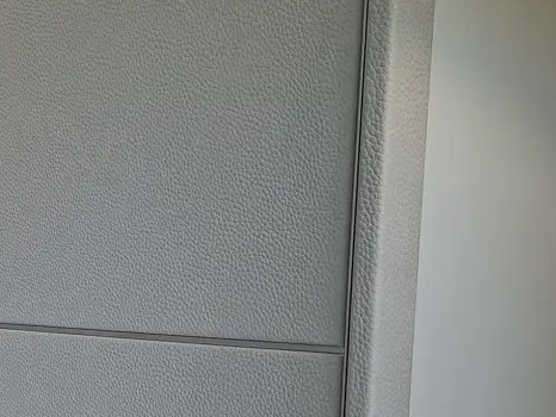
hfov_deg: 25.3
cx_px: -61
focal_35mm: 71
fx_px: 1141
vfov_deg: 20.0
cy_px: 437
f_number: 1.8
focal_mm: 5.54
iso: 125
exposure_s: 1/120
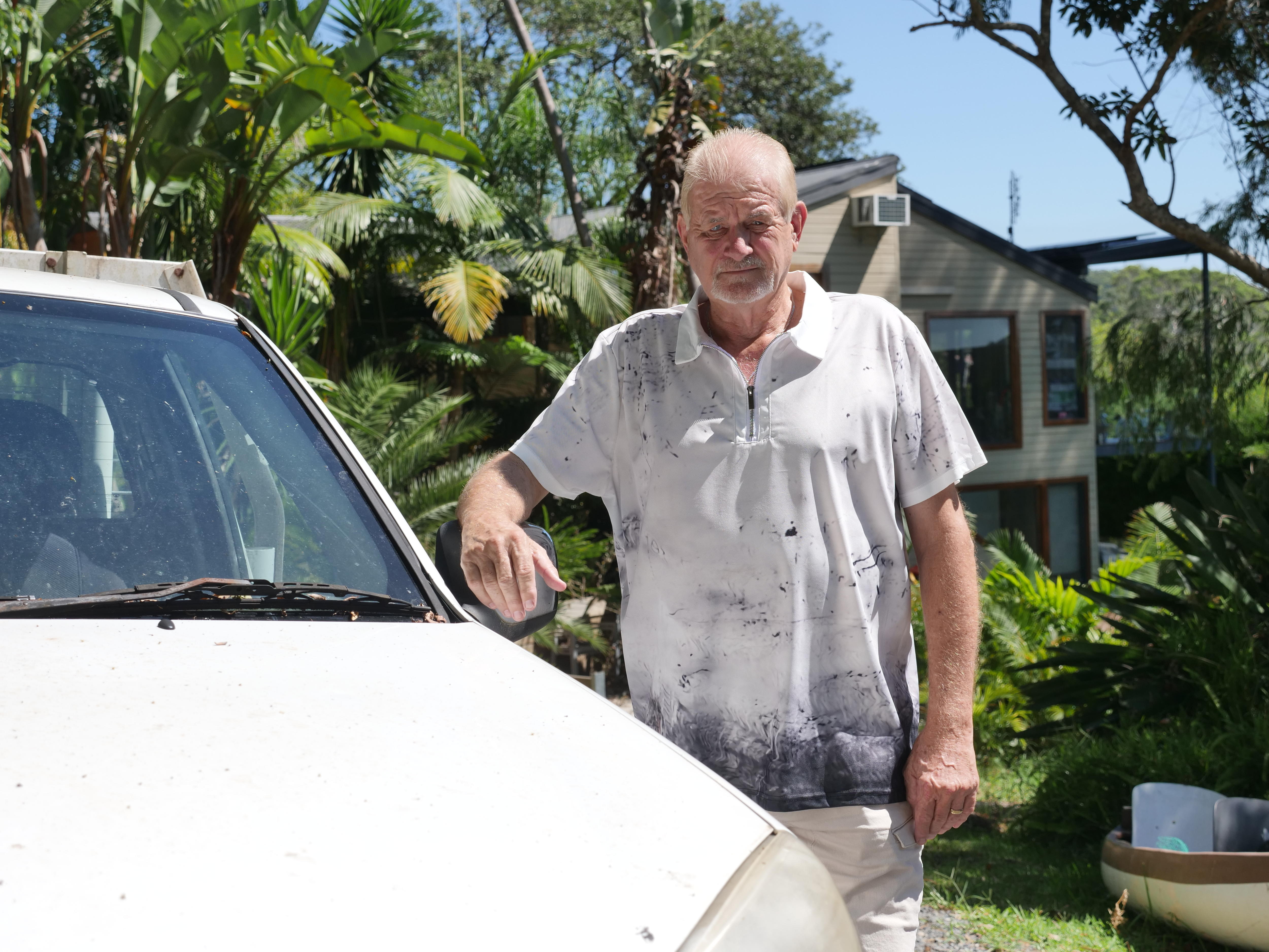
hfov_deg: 33.2
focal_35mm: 58
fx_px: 2126
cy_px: 476
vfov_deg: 25.2
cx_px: 634
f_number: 4.5
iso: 200
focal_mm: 29
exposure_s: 1/1300
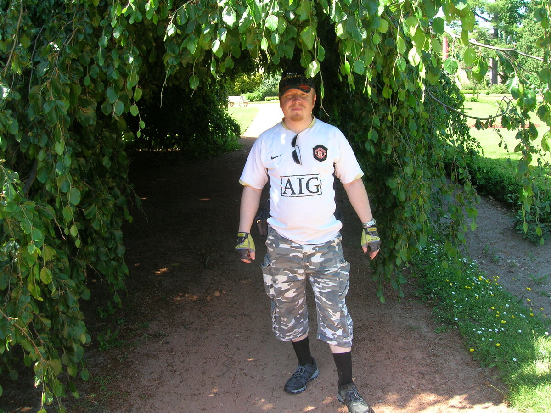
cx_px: 276
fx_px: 541
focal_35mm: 34
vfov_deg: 41.8
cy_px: 206
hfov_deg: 54.0
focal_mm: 5.7
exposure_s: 1/47.1
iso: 50
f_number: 4.9
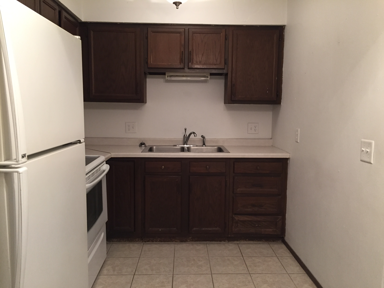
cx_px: 192
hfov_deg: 61.7
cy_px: 144
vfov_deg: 48.2
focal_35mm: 29
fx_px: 322
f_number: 2.2
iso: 125
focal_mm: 4.15
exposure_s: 1/30
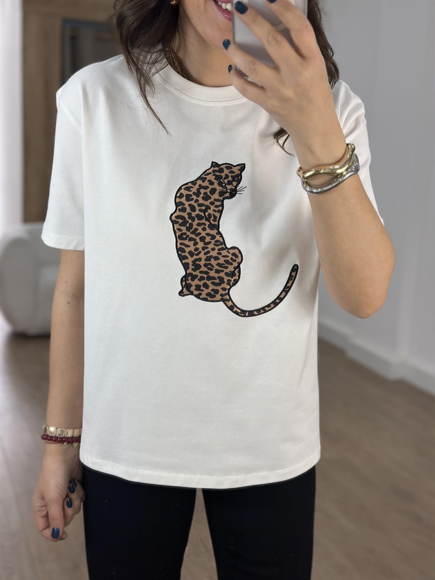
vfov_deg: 39.7
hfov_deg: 30.3
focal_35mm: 48
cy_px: 290
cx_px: 218
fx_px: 804
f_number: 1.78
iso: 80
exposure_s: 1/458
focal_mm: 6.86
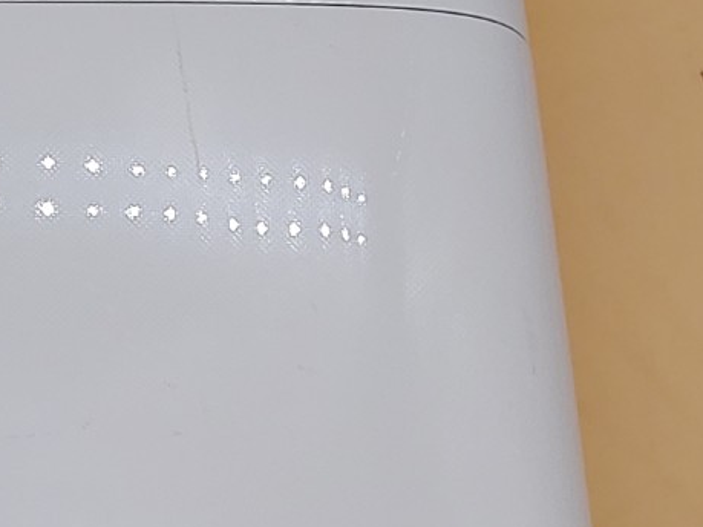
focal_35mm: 138
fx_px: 2802
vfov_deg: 10.7
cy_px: 175
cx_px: -308
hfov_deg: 13.6
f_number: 1.8
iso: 50
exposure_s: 1/194
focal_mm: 4.36
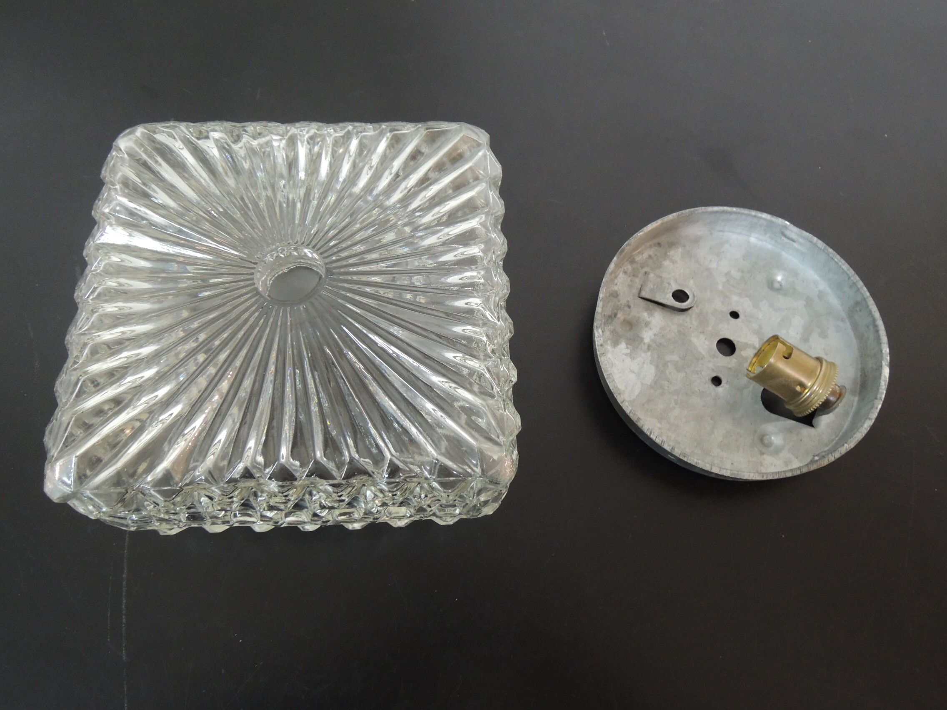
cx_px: 474
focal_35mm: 24
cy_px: 355
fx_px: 657
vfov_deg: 56.8
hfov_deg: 71.6
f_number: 2.8
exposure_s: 1/13
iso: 400
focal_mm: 4.3
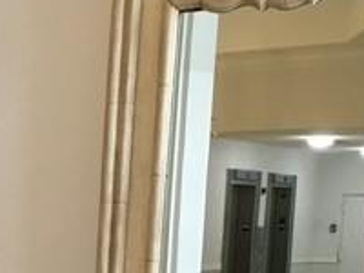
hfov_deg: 19.7
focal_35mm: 93
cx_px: -80
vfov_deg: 14.9
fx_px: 978
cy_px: 393
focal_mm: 4.15
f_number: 2.2
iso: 160
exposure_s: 1/30
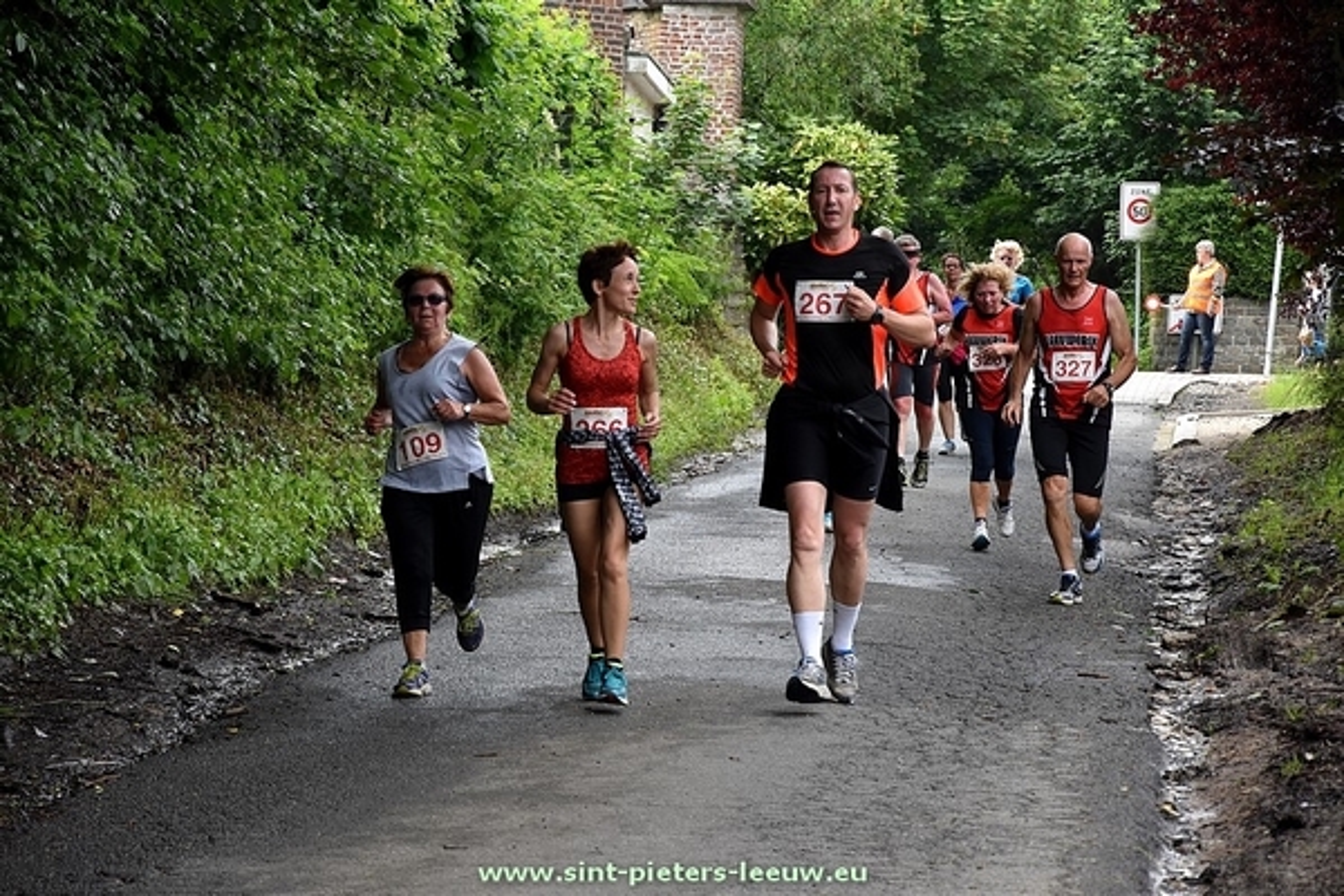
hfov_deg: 13.0
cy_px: 448
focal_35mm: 158
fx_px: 5880
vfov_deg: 8.7
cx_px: 672
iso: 800
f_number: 5.6
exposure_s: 1/640
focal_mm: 105
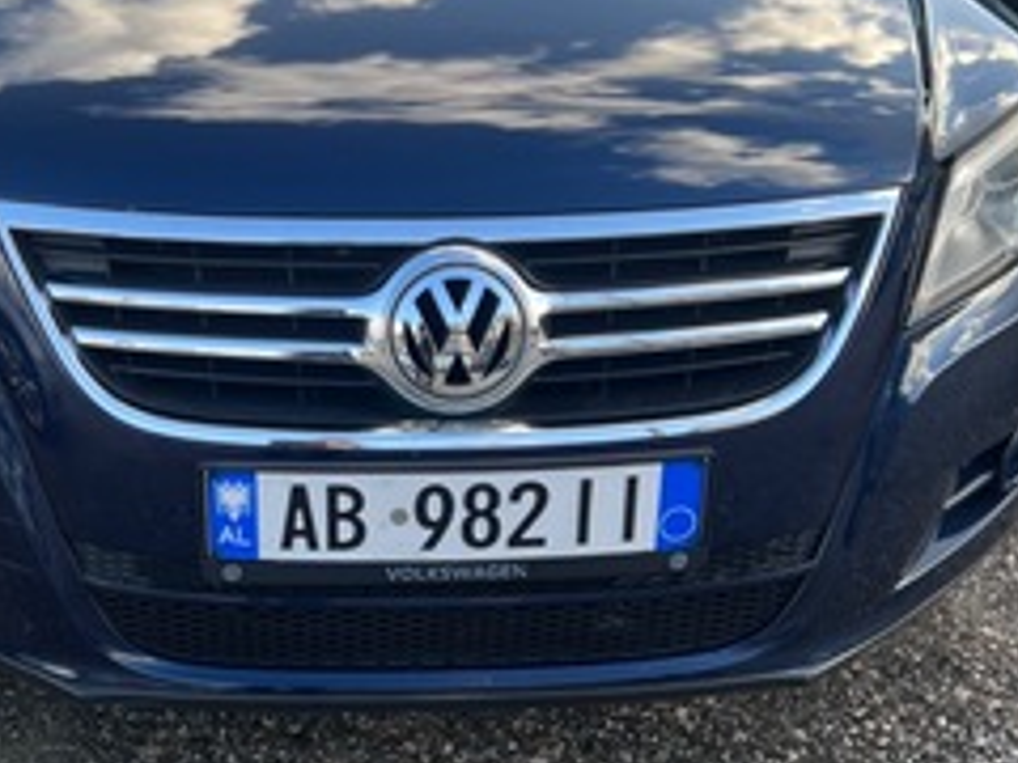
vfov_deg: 36.7
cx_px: 344
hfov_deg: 47.1
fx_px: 1147
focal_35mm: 39
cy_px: 462
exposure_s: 1/276
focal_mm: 5.7
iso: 50
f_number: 1.5
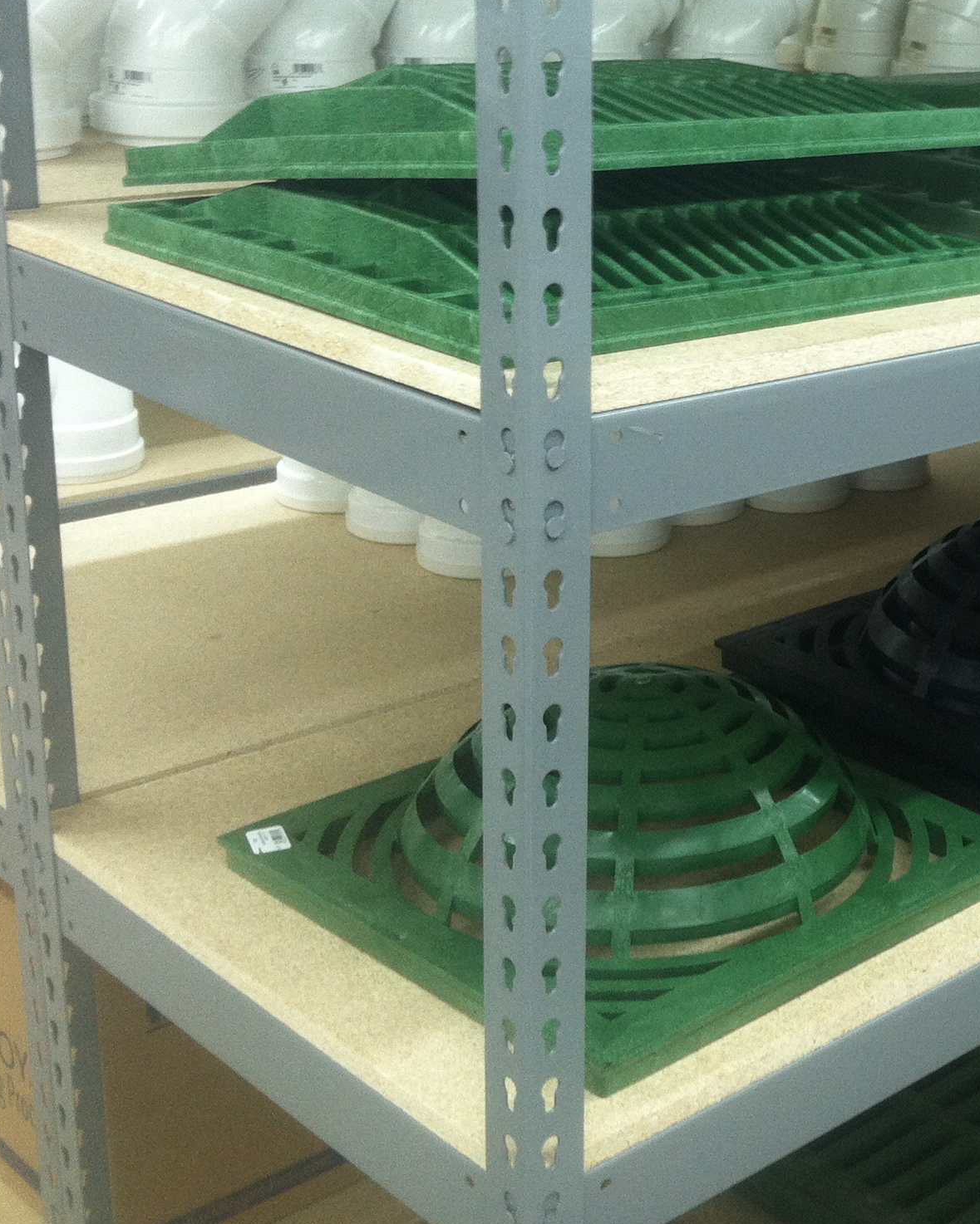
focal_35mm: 60
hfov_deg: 24.0
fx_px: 2176
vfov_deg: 31.4
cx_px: 1042
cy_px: 503
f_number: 2.8
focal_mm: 3.85
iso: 100
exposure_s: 1/15
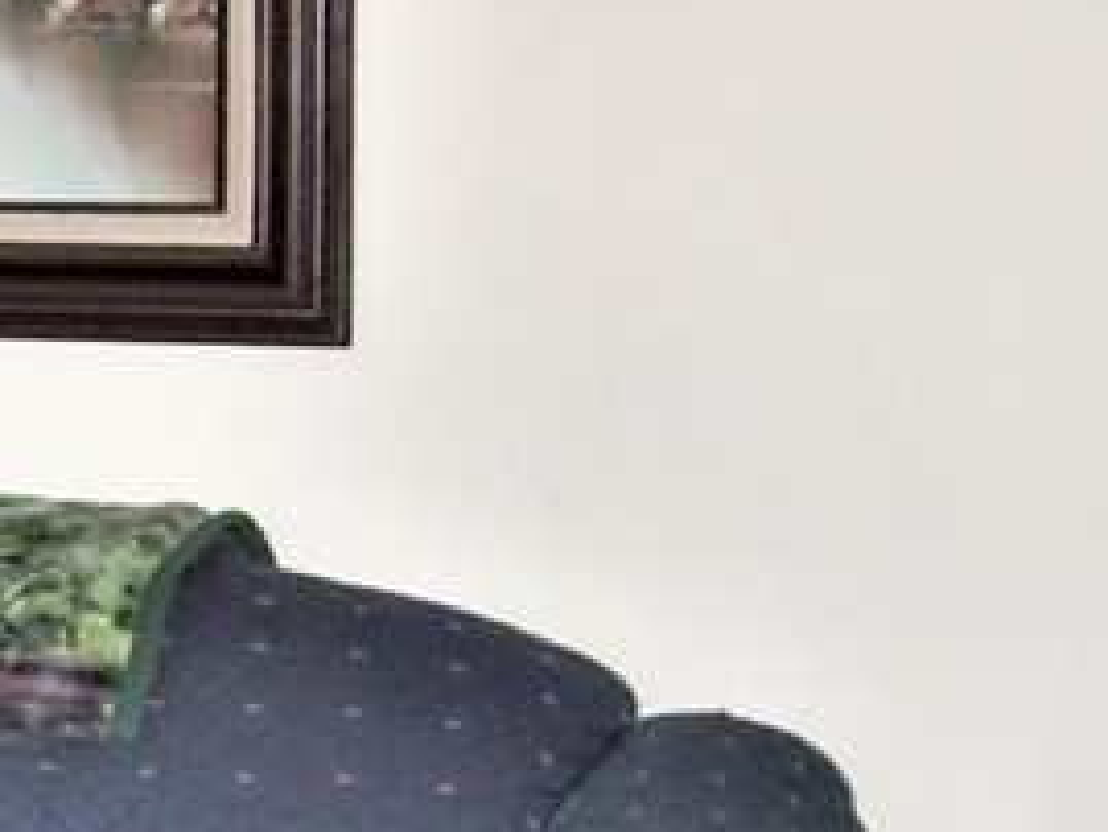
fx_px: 4387
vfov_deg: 10.7
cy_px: 834
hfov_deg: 13.3
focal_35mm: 137
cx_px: -694
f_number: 2.7
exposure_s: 1/60
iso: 80
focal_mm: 6
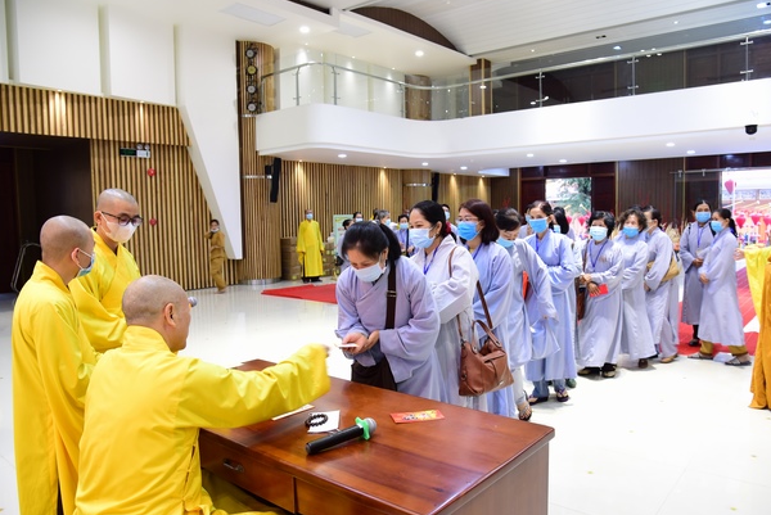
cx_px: 406
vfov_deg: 49.6
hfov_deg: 69.3
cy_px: 262
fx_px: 557
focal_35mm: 26
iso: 1000
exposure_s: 1/30
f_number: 5
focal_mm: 24
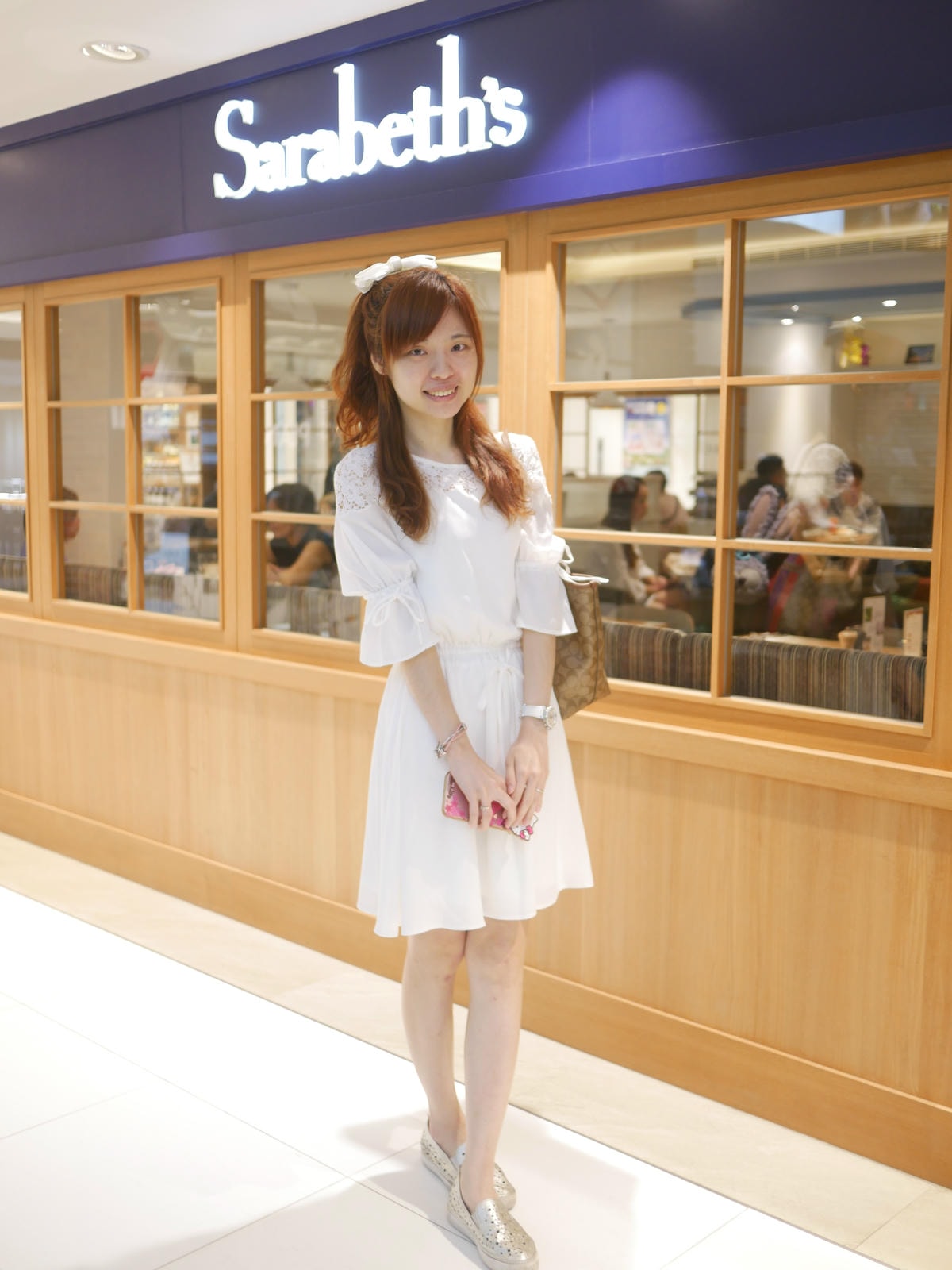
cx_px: 476
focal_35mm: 40
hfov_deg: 36.0
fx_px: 1467
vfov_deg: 46.8
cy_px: 635
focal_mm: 20
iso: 200
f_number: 1.7
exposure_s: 1/60
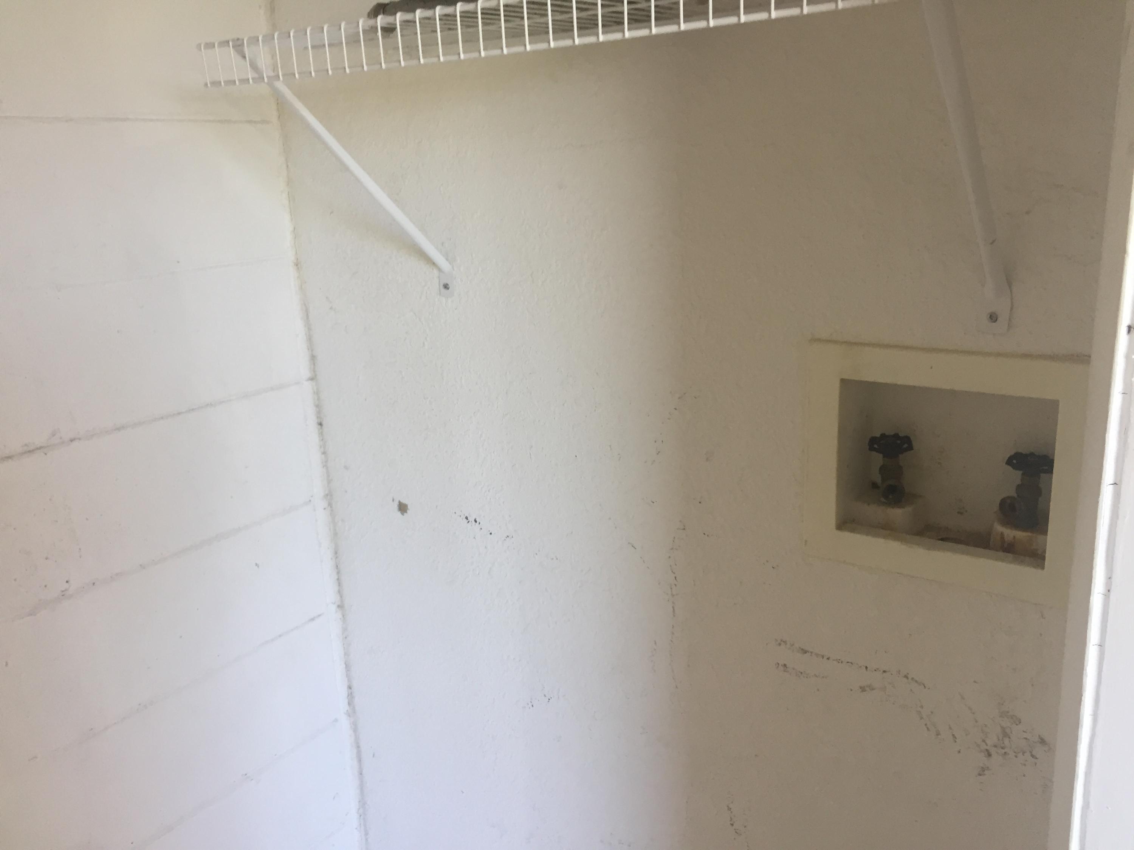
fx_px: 950
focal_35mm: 29
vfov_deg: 48.2
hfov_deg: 61.7
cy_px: 425
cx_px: 567
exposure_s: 1/30
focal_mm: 4.15
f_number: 2.2
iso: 32
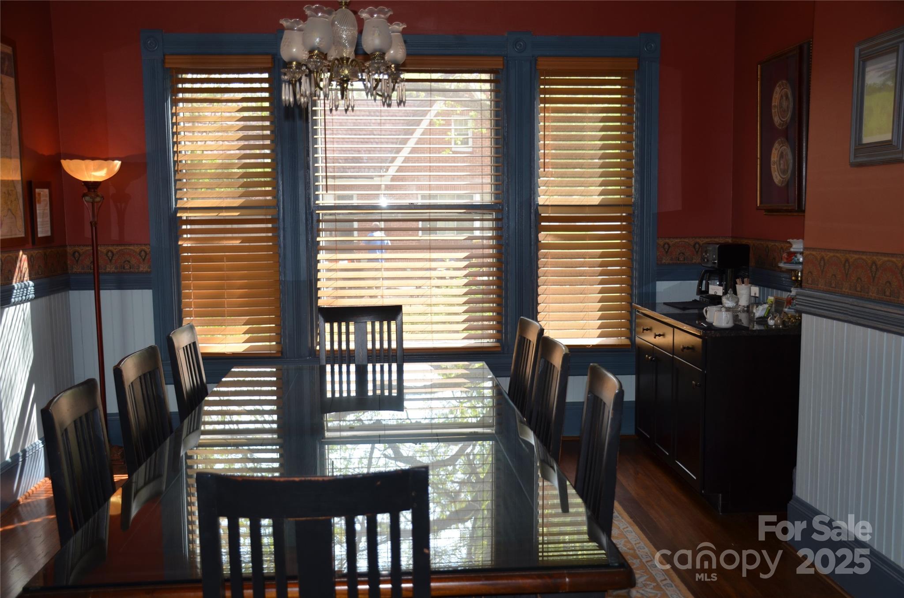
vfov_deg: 36.7
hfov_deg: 53.2
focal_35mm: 36
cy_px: 299
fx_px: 902
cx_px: 452
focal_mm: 24
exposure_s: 1/125
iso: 200
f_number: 3.8
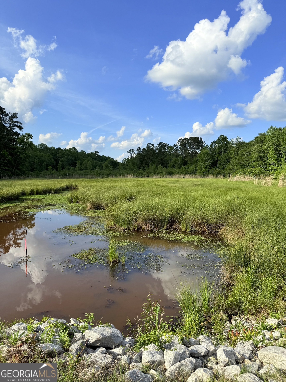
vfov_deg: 71.6
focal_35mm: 24
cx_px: 143
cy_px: 191
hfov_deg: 56.8
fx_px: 264
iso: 80
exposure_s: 1/3759
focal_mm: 6.76
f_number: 1.78
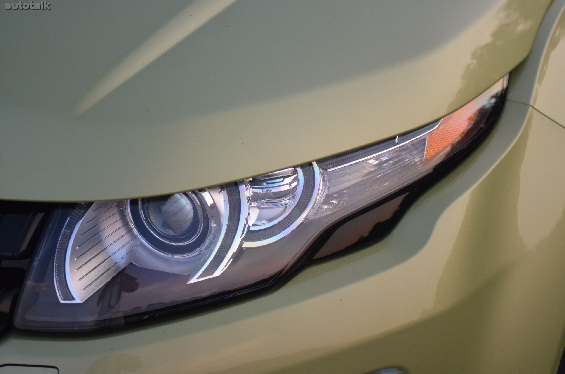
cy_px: 187
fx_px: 1292
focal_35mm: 82
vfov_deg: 16.5
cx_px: 282
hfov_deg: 24.7
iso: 800
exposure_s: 1/500
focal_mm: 55
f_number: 2.8
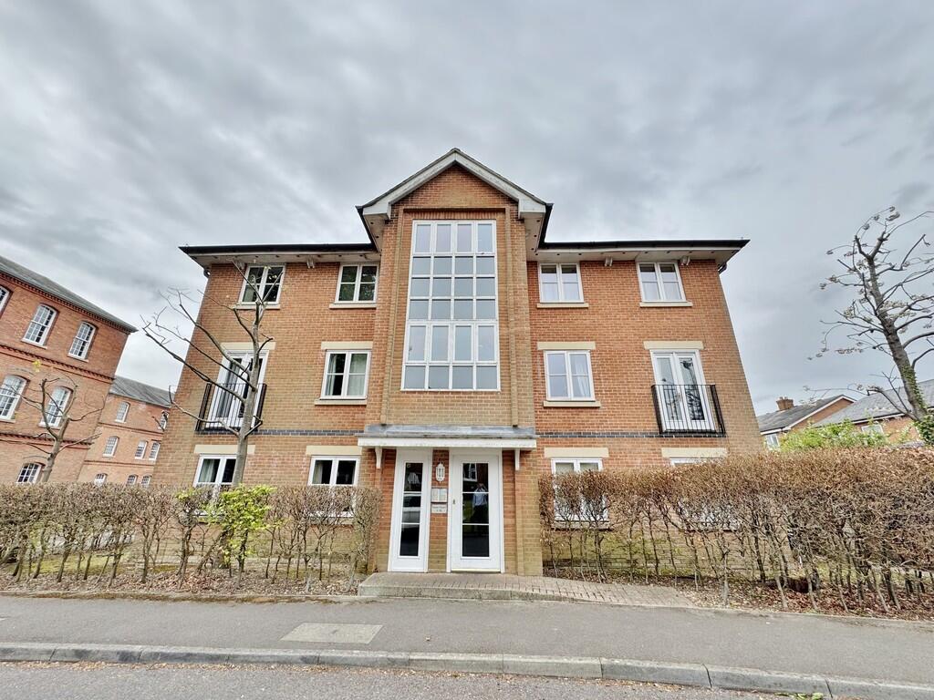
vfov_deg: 85.7
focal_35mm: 14
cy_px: 350
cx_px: 467
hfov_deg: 102.1
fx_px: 378
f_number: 2.2
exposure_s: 1/968
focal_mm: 2.22
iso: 50
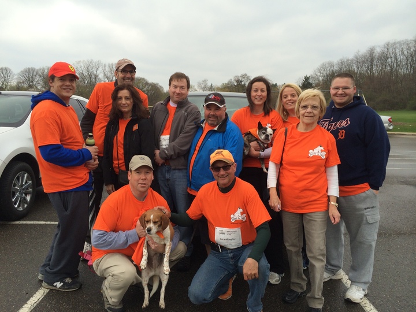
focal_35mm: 30
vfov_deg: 46.8
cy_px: 156
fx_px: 361
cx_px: 208
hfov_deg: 60.0
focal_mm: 4.12
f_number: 2.2
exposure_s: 1/238
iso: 32
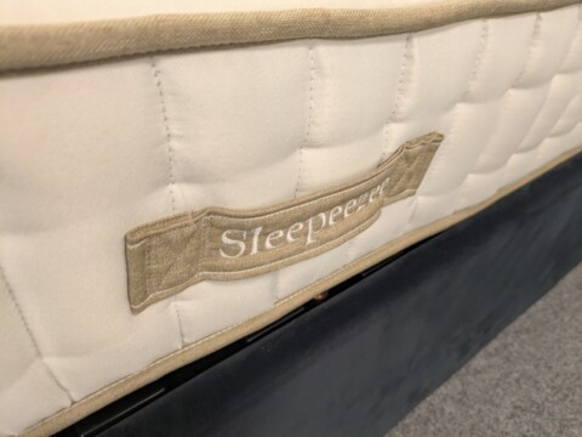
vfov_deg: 54.9
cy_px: 218
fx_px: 420
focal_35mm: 25
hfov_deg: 69.4
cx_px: 291
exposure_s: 1/50
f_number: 1.89
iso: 297
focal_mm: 5.43
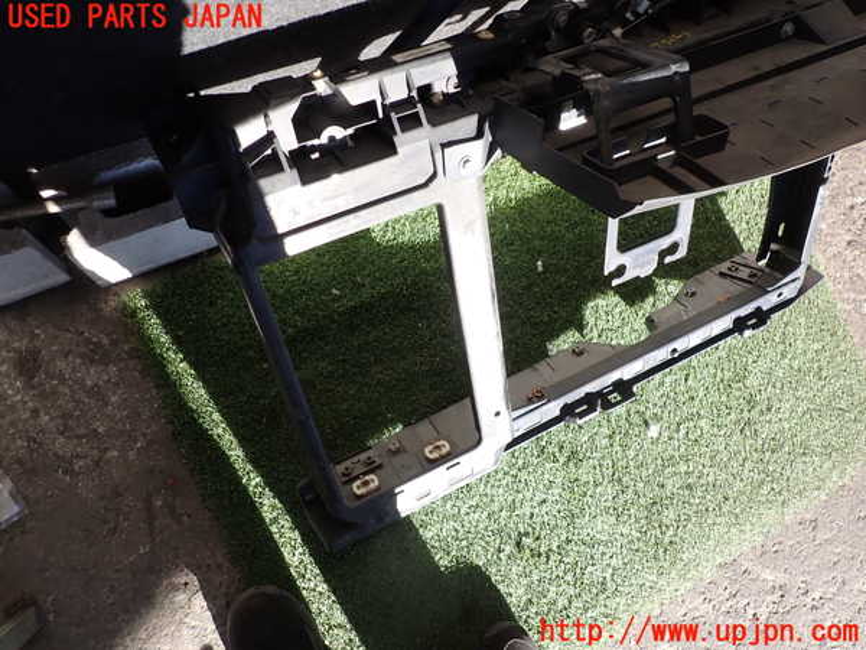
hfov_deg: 69.4
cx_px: 433
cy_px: 325
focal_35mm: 25
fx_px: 625
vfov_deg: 54.9
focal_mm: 4.5
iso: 100
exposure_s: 1/250
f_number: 2.8
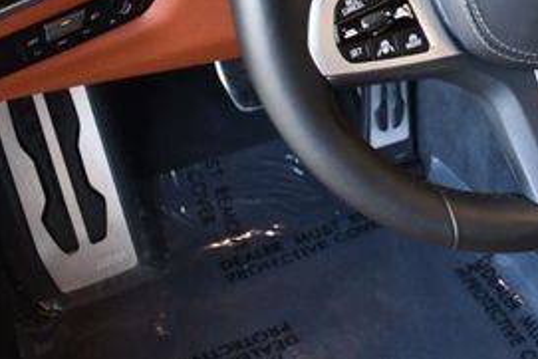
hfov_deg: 22.7
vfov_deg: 15.6
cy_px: -60
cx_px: 570
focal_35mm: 85
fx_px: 1271
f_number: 3.5
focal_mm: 18
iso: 900
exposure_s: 1/125
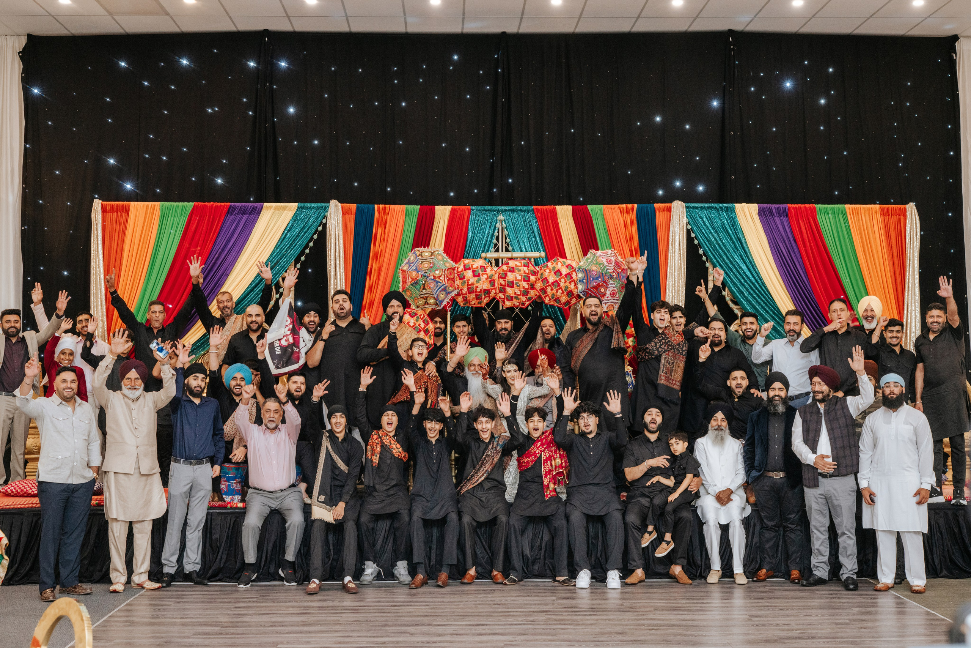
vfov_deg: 27.0
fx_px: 1349
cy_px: 324
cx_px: 486
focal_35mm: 50
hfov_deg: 39.6
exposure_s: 1/125
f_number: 4.5
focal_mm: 50
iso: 2000
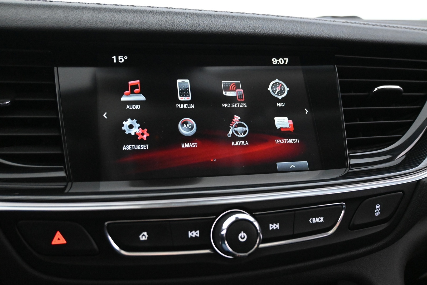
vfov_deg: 36.9
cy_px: 142
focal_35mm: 36
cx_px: 214
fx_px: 427
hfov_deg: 53.1
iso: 6400
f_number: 4.2
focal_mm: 24
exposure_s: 1/40
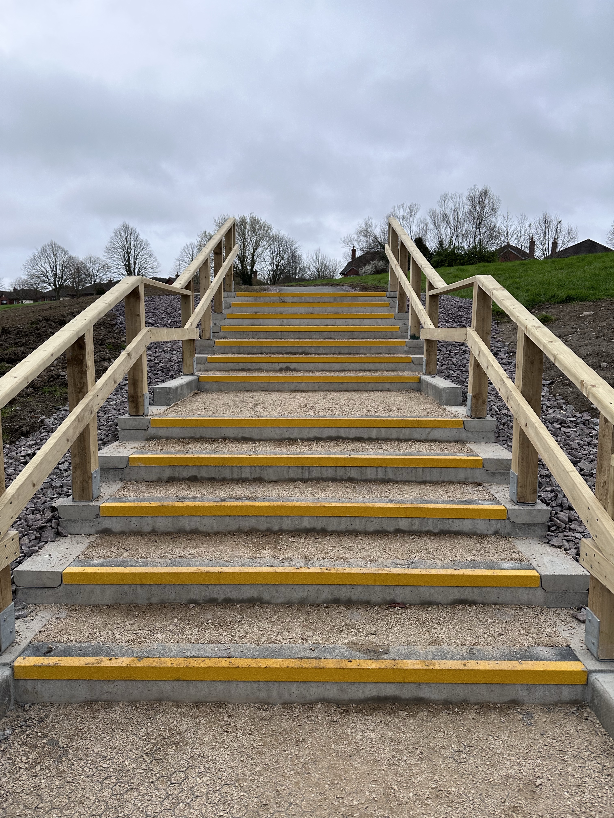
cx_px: 307
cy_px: 409
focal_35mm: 24
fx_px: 568
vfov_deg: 71.6
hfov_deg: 56.8
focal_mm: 6.86
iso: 80
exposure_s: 1/1988
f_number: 1.78
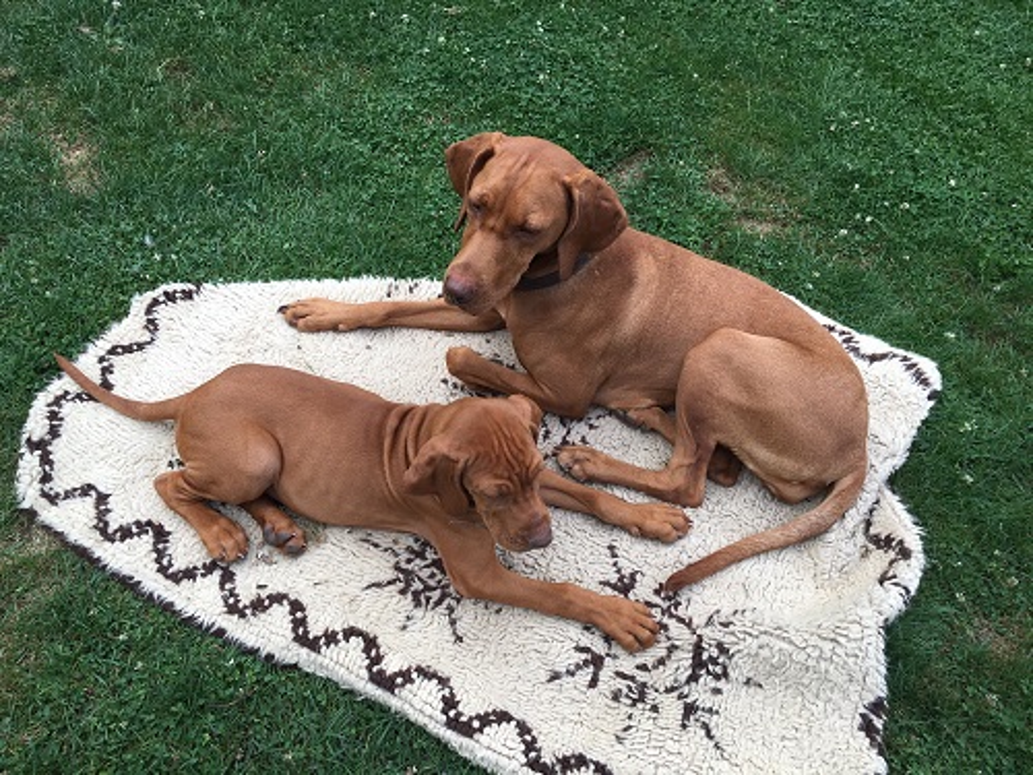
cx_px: 516
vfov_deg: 48.2
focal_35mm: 29
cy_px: 388
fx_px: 865
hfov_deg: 61.7
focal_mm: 4.15
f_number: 2.2
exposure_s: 1/587
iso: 25
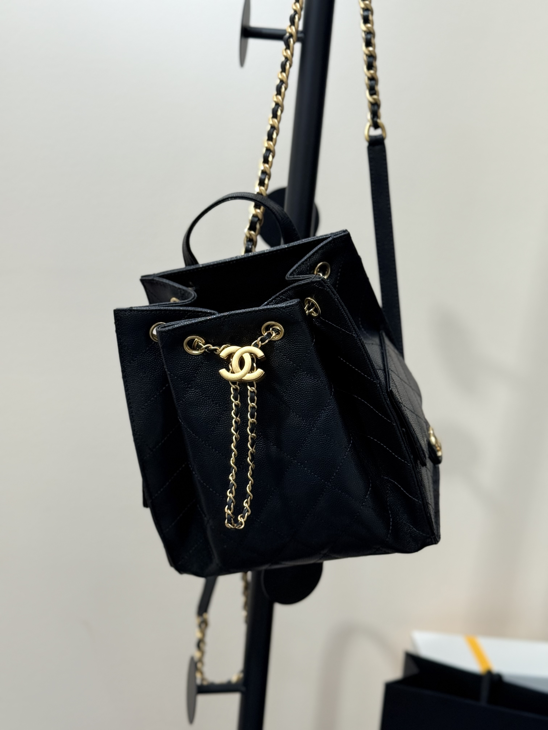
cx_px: 274
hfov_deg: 30.3
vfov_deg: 39.7
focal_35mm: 48
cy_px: 365
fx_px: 1013
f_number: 1.78
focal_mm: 6.76
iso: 64
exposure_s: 1/396
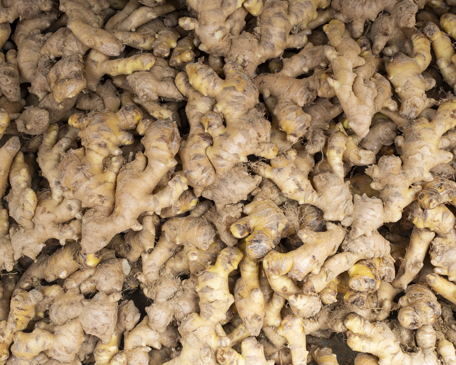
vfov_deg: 38.2
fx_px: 526
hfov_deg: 46.8
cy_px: 184
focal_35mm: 39
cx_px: 229
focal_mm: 22.7
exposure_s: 1/60
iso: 400
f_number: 9
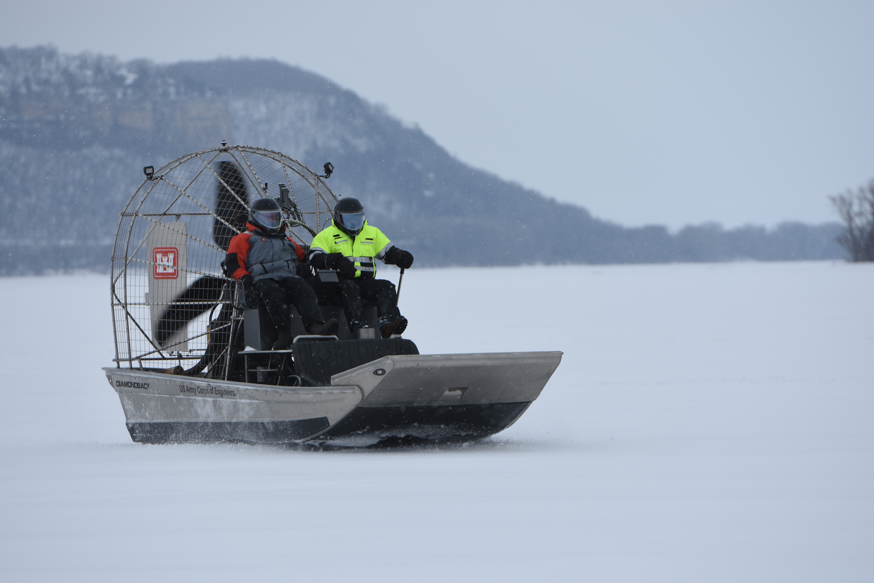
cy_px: 292
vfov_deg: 4.6
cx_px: 437
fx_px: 7283
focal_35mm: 300
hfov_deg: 6.9
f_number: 4.5
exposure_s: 1/1250
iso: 100
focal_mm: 200
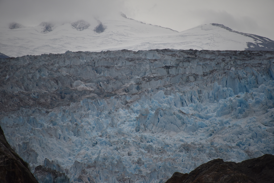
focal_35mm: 300
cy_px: 92
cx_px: 137
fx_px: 2284
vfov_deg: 4.6
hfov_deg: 6.9
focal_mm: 300
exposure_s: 1/640
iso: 500
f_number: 5.6
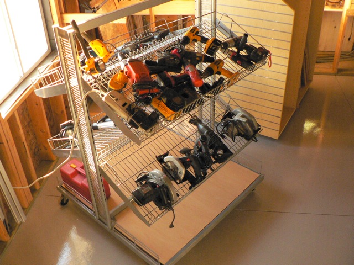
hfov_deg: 51.4
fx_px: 368
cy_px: 132
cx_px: 177
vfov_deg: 39.7
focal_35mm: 36
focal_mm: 6
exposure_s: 1/80
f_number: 2.8
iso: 400
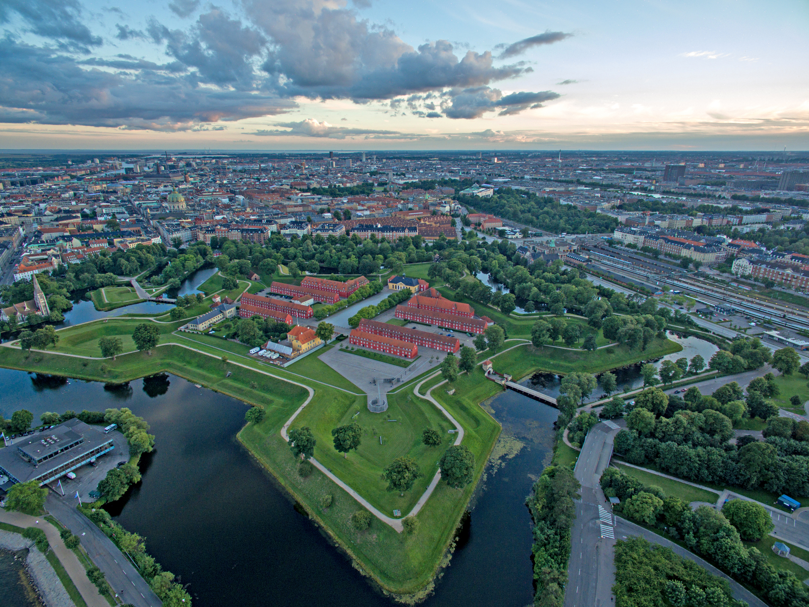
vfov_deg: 66.0
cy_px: 304
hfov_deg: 81.8
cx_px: 404
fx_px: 467
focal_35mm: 20
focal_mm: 3.61
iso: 104
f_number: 2.8
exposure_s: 1/60
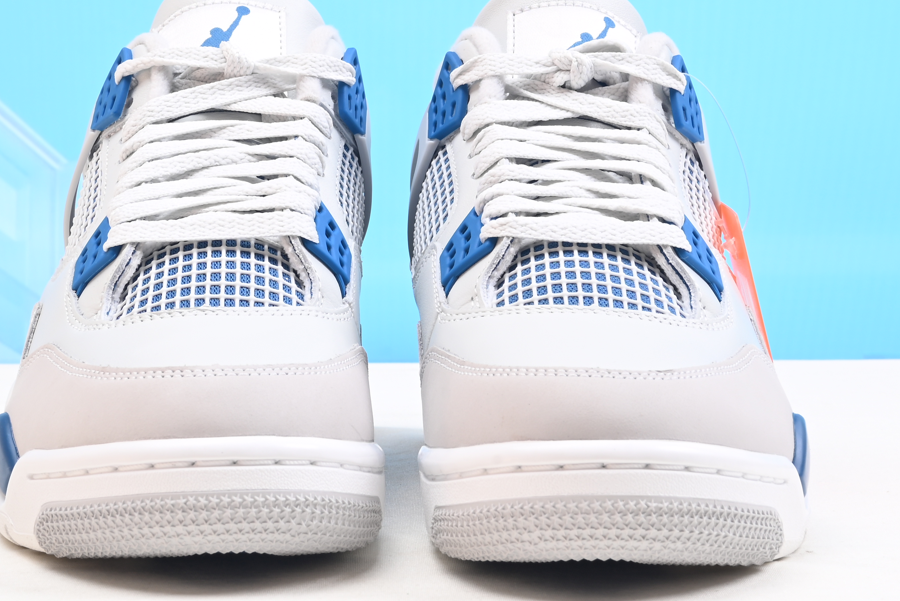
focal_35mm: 89
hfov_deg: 22.8
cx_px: 399
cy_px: 52
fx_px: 2226
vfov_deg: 15.2
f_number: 16
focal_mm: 40
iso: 100
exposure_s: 1/1.6
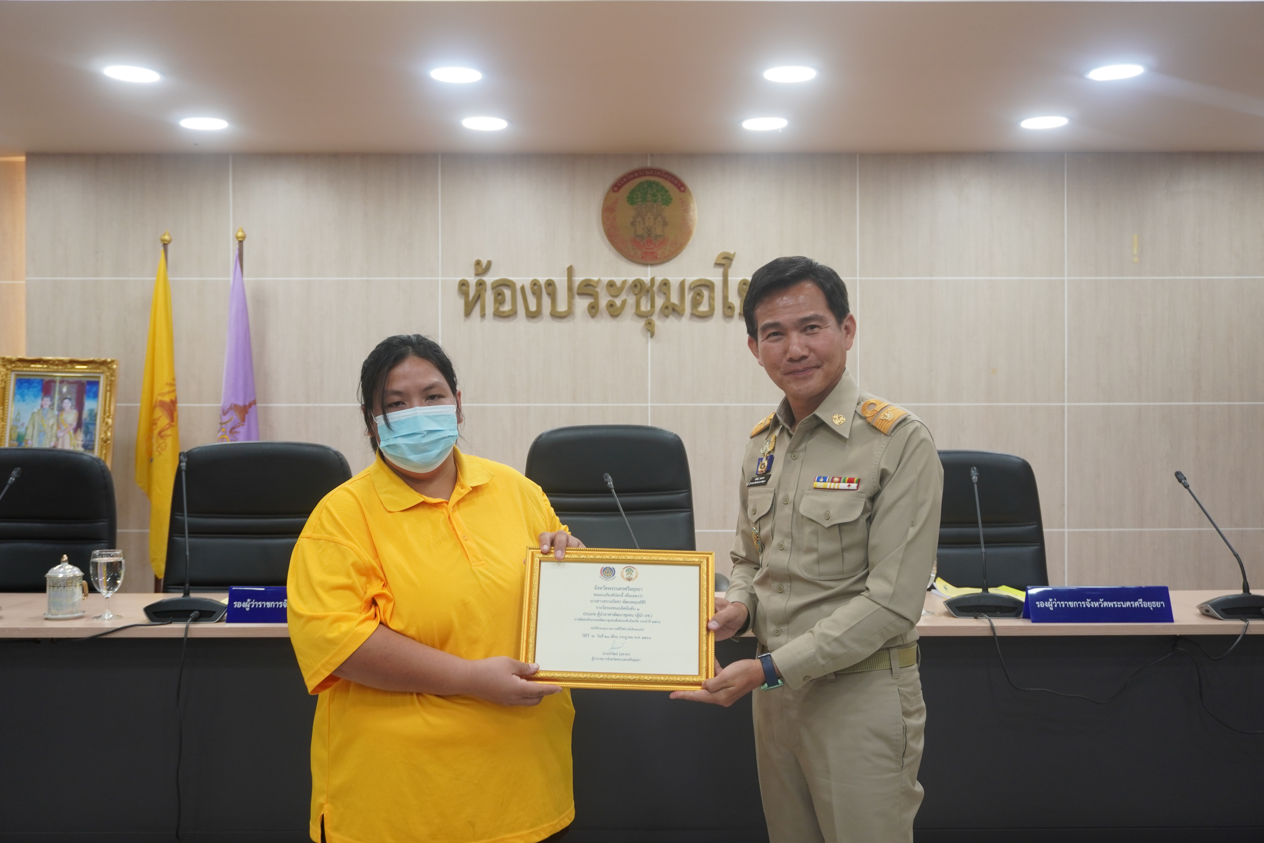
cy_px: 422
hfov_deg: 53.1
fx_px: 1264
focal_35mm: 36
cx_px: 632
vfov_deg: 36.9
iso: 320
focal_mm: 24
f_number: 4.5
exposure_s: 1/40
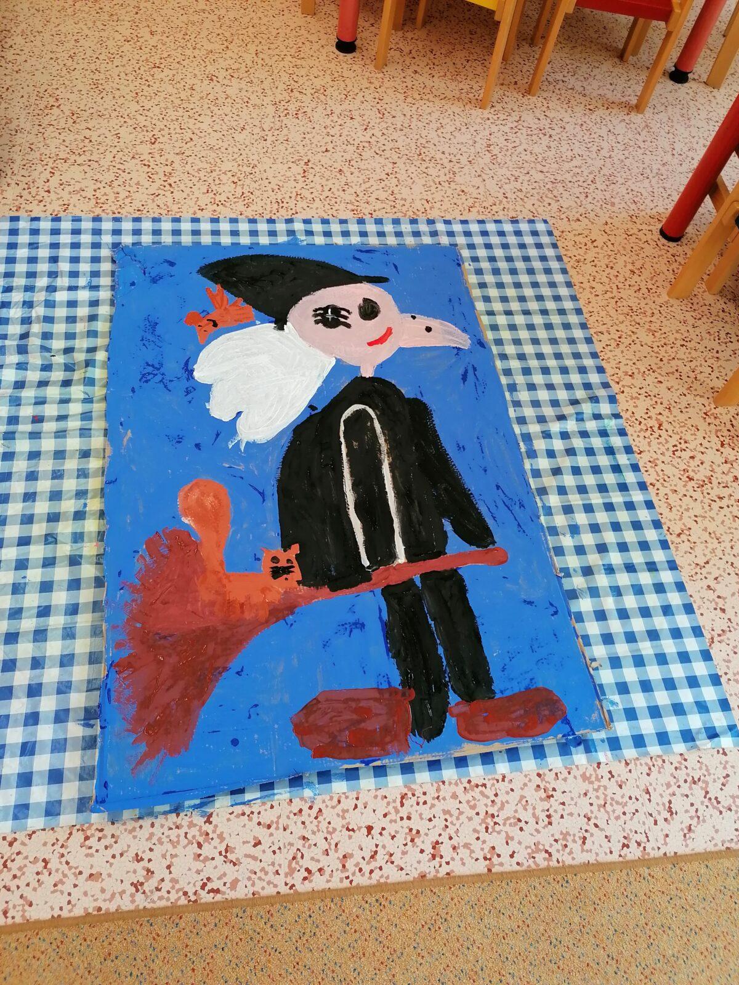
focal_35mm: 27
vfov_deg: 65.3
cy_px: 492
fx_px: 769
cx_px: 370
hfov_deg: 51.4
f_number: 1.8
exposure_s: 1/100
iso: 160
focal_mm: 4.75
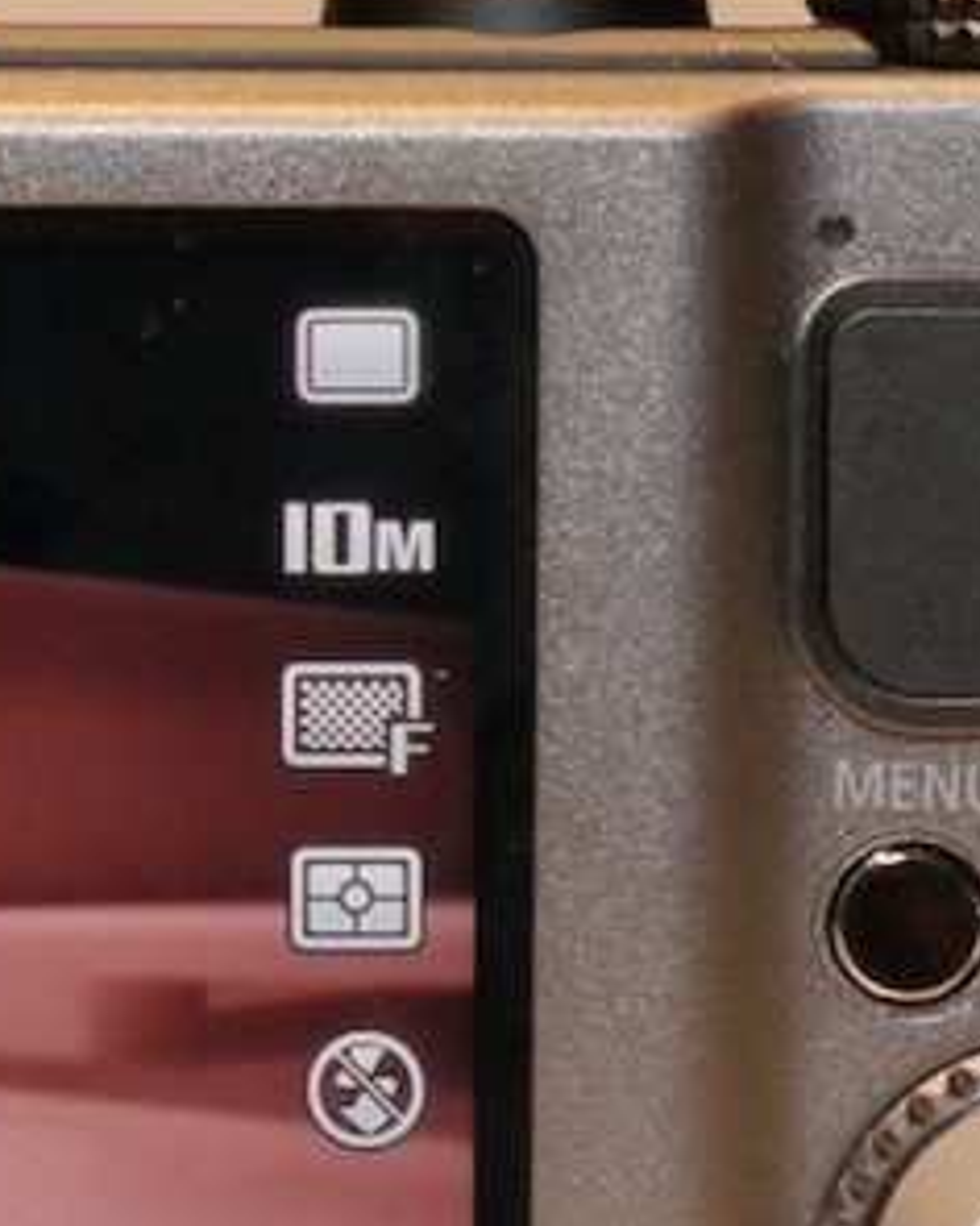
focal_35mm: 238
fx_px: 8629
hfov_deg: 6.5
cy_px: 914
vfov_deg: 8.1
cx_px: -127
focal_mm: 45
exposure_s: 1/60
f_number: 8
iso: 400
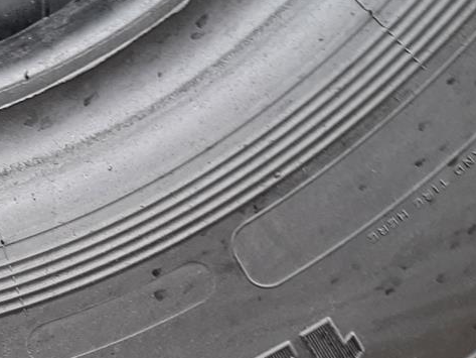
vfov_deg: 21.8
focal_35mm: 66
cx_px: 116
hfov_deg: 28.9
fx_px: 908
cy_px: 319
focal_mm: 3.93
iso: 40
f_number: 1.7
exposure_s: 1/50
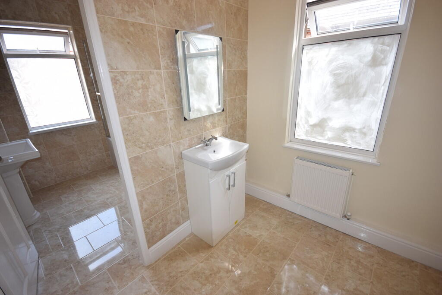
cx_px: 221
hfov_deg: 100.4
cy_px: 148
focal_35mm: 15
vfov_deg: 77.3
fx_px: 184
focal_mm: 10
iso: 400
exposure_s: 1/125
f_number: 5.6
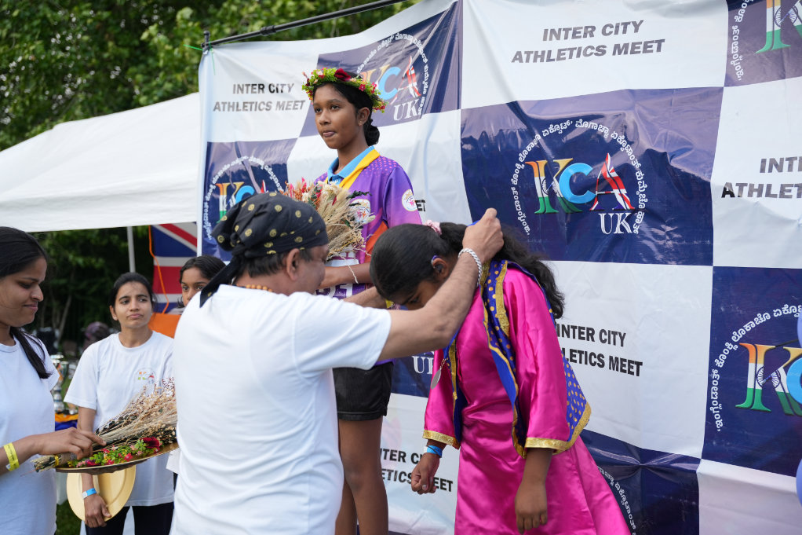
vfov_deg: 34.3
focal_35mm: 39
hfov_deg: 49.7
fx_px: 866
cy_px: 268
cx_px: 401
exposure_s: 1/800
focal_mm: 38.9
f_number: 2.8
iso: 250
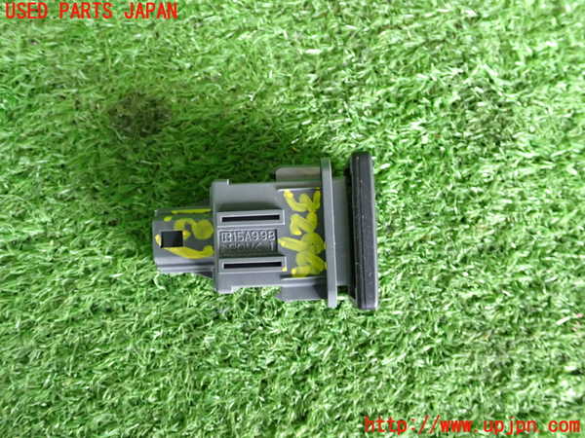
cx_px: 292
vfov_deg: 39.7
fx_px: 608
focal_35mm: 36
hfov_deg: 51.4
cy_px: 219
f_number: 2.5
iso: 500
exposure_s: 1/40
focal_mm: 6.37
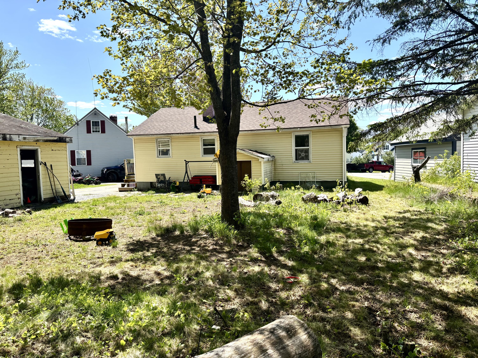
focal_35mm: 26
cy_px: 179
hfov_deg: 67.3
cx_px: 239
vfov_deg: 53.1
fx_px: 359
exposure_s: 1/1667
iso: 50
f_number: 1.6
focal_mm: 5.96
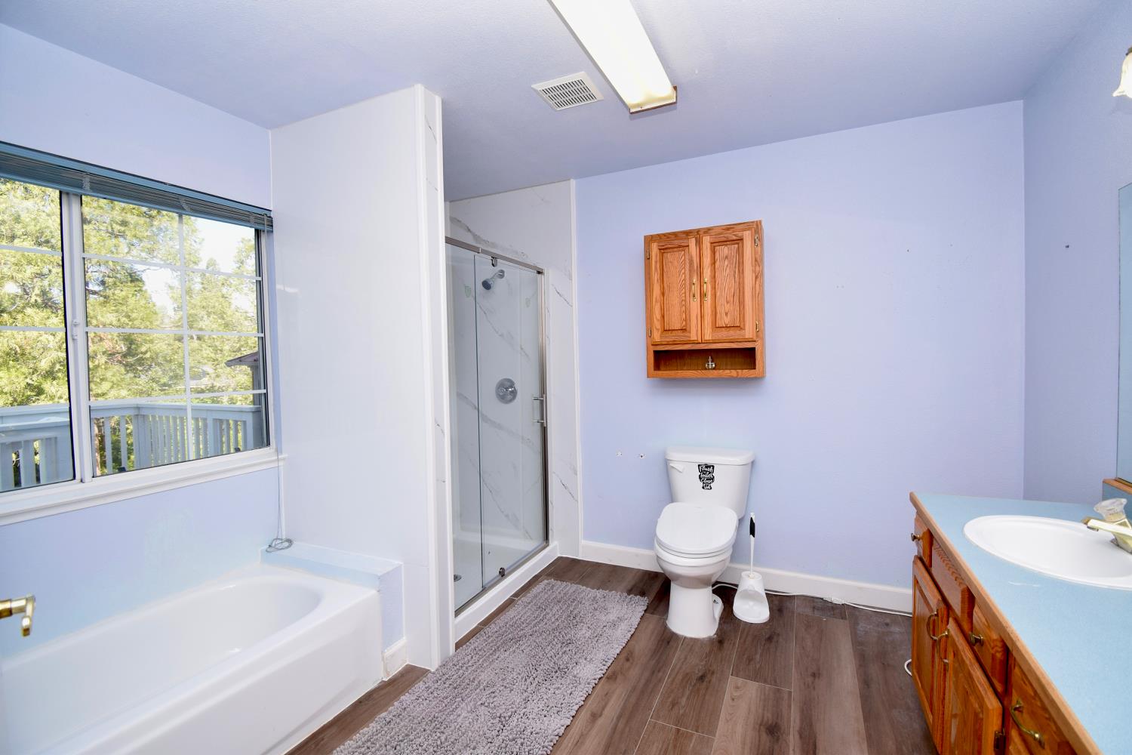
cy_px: 378
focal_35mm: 15
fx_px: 472
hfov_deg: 100.4
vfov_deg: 77.3
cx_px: 566
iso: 400
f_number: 6.3
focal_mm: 10
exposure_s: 1/160
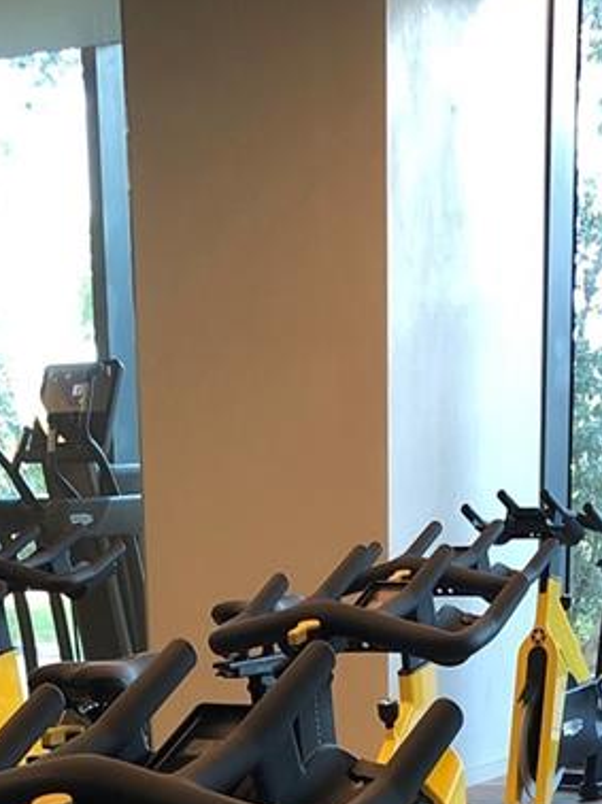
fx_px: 2066
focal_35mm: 89
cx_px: 234
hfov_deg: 16.6
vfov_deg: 19.4
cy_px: 1187
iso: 32
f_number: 1.8
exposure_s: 1/30
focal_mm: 4
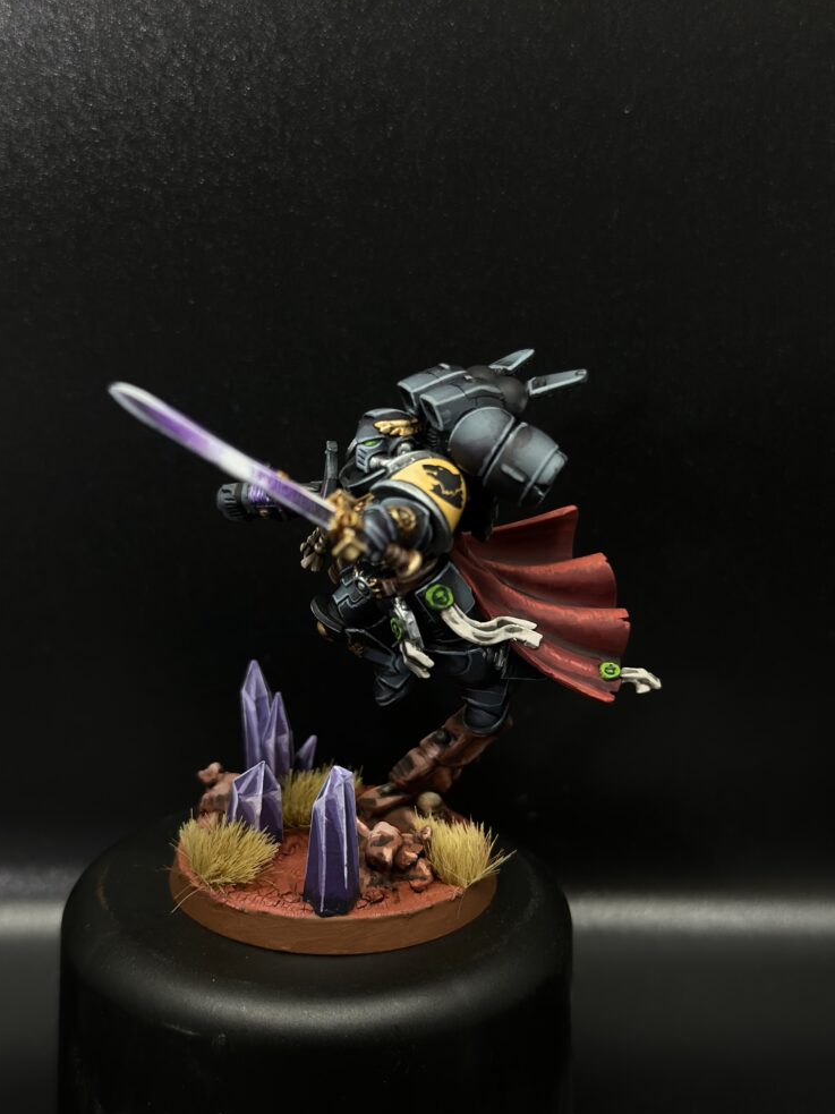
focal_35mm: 50
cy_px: 575
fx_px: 1608
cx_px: 409
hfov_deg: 29.1
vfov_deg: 38.2
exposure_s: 1/100
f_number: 1.78
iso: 160
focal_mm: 6.86
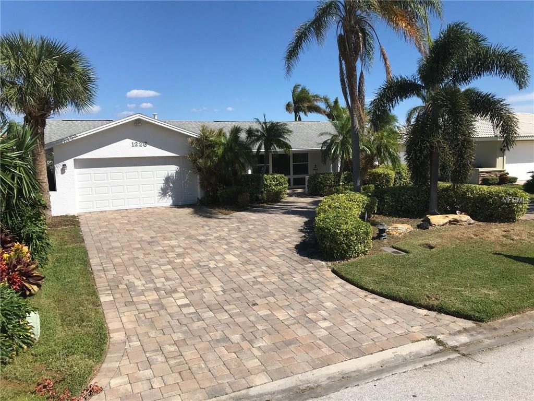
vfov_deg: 49.7
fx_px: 432
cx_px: 267
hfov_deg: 63.4
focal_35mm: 28
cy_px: 200
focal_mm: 3.99
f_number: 1.8
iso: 20
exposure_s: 1/3195
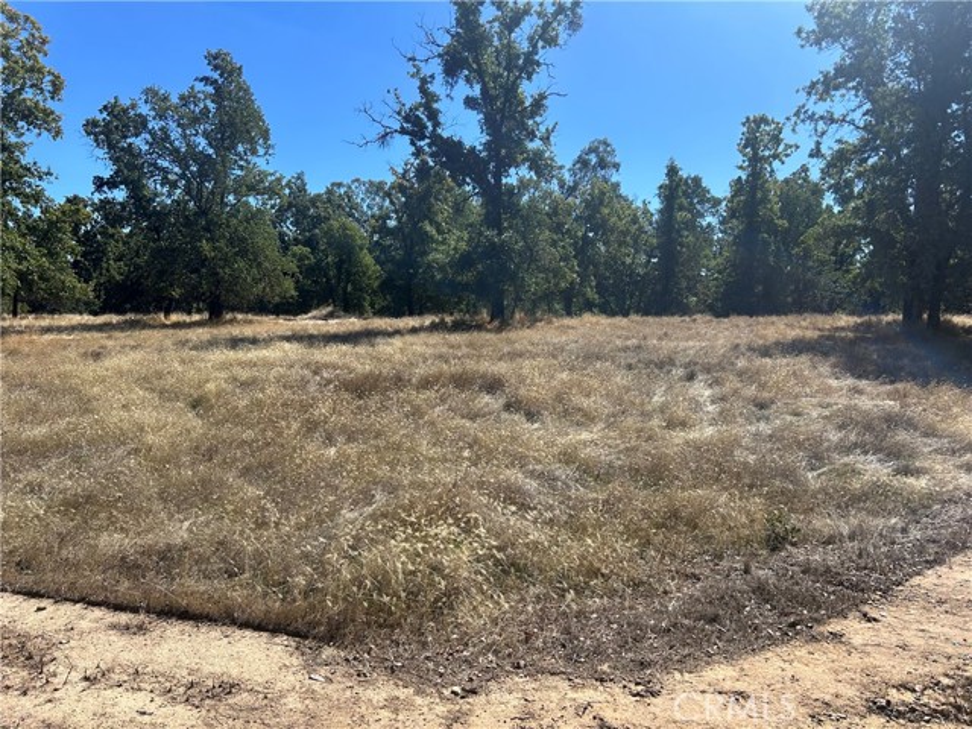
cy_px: 364
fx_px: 730
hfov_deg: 67.3
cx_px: 486
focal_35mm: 26
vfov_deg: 53.1
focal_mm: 5.7
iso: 50
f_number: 1.5
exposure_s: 1/3257
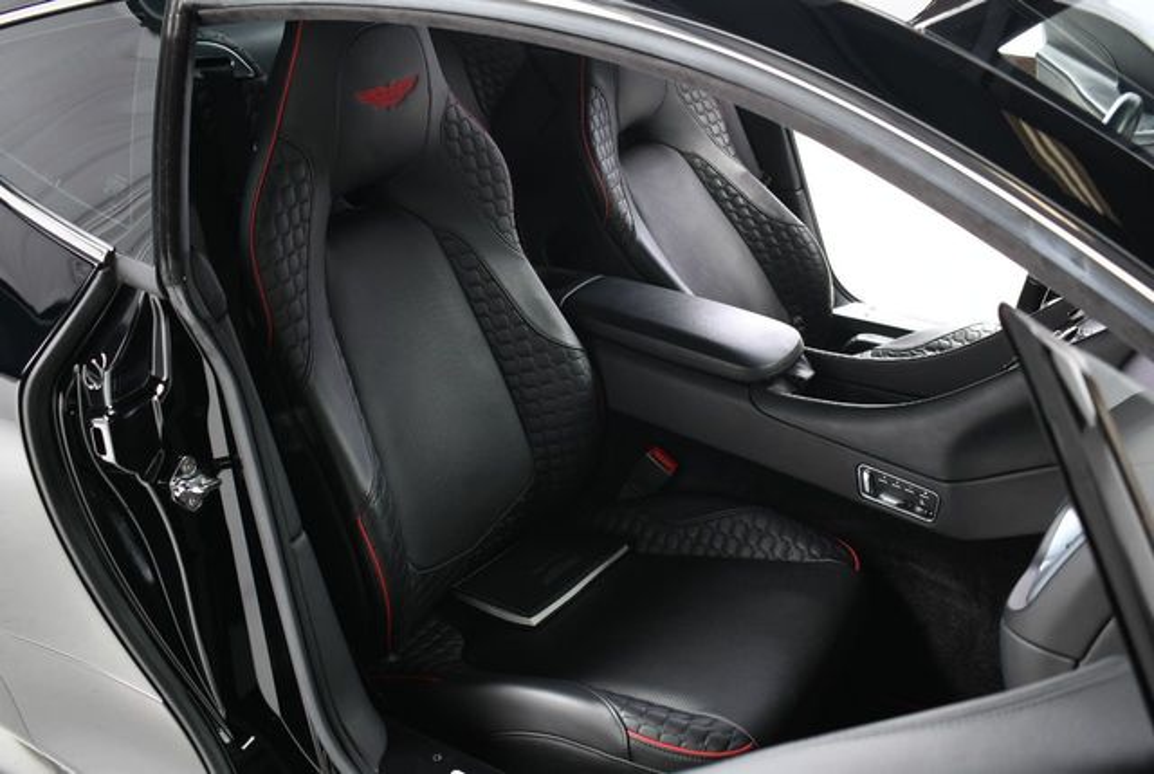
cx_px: 577
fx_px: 1156
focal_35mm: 36
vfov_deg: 37.0
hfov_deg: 53.1
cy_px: 387
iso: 100
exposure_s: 1/160
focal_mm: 18
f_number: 3.5
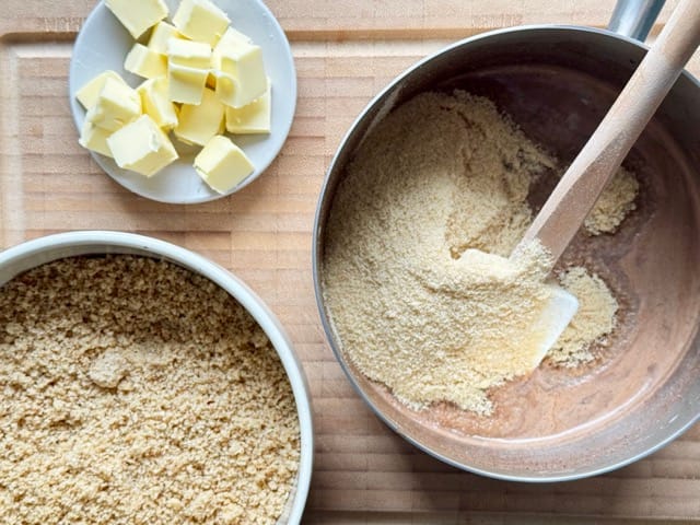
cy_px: 262
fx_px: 748
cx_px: 350
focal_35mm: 37
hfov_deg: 50.1
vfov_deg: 38.7
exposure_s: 1/56
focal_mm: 6.76
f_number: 1.78
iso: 250
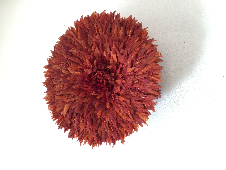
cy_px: 85
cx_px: 113
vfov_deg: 48.2
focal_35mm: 29
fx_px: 189
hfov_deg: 61.7
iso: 50
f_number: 2.2
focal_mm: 4.15
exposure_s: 1/33
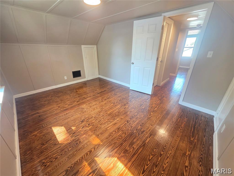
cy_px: 88
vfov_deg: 89.9
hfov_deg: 106.2
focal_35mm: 13
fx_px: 88
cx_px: 117
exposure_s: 1/60
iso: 200
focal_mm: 2.2
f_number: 1.9
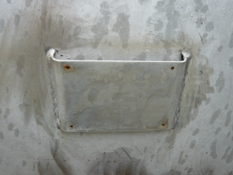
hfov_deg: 55.4
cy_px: 88
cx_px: 116
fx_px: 222
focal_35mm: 33
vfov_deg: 42.9
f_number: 2.8
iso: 100
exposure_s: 1/160
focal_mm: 4.6
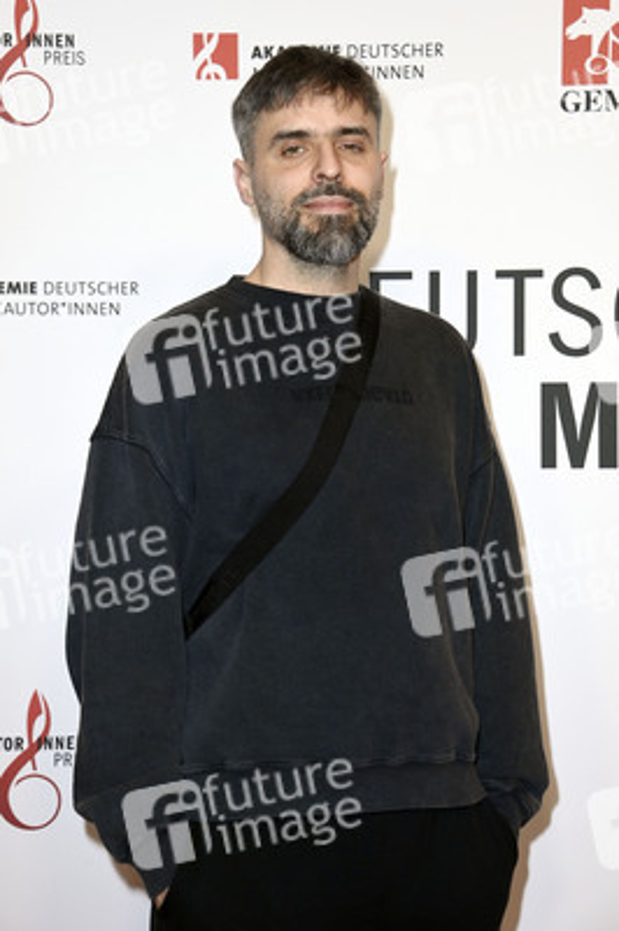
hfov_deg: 17.5
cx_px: 310
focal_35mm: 78
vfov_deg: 26.0
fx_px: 2015
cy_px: 466
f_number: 5.6
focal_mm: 78
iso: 800
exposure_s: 1/250
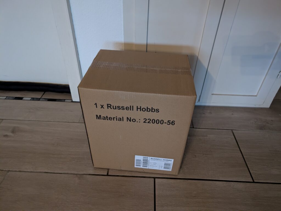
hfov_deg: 71.5
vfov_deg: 56.9
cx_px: 140
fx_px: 195
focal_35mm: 24
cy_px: 106
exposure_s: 1/100
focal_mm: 6.9
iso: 2154
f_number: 1.68
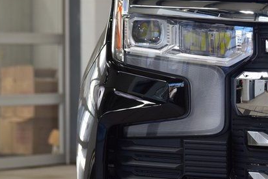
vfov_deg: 8.4
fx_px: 1214
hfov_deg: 12.6
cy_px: 60
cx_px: 191
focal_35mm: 163
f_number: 7.1
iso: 720
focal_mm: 70
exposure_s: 1/30
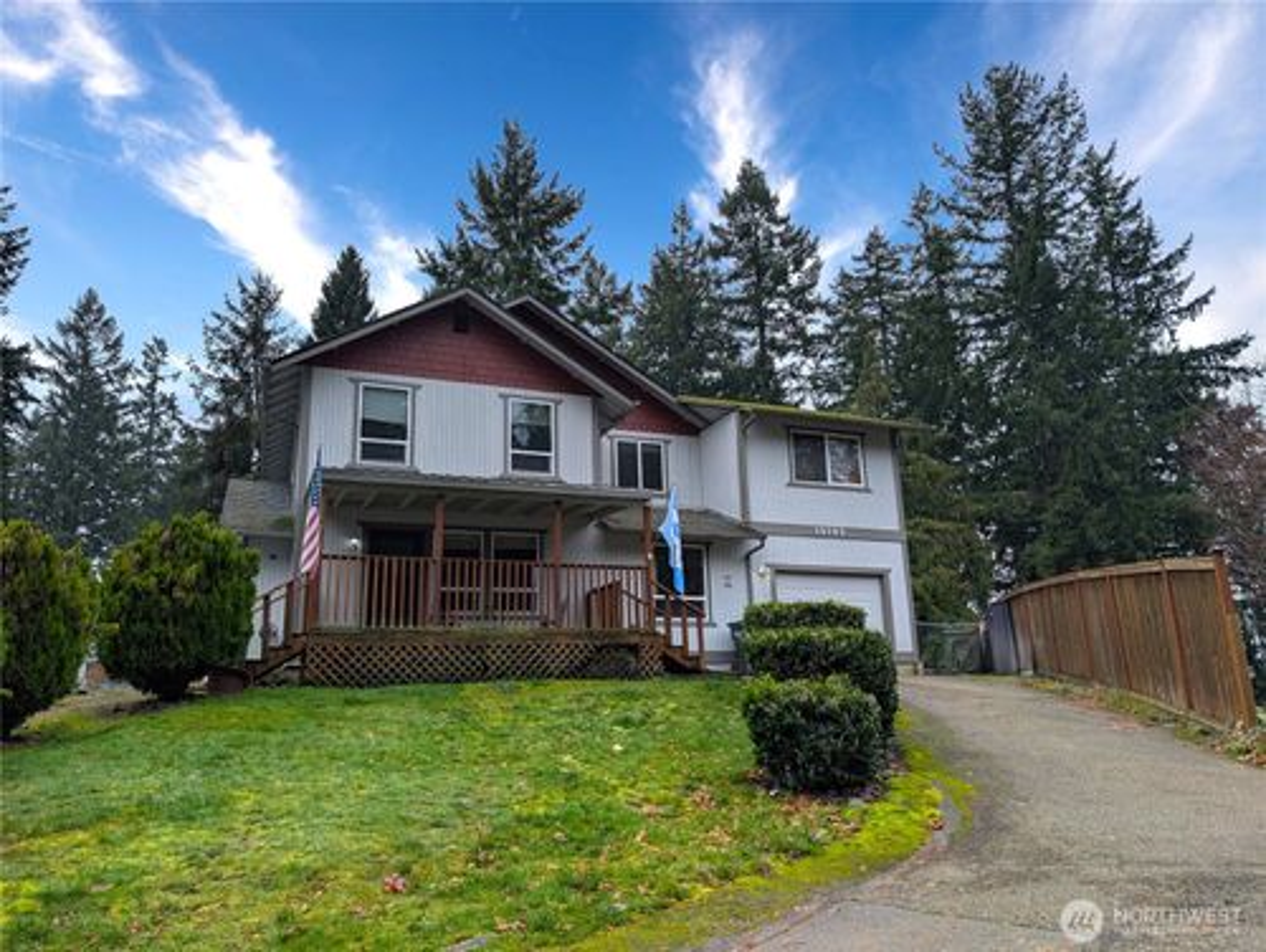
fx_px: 879
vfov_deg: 56.9
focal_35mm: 24
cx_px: 633
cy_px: 476
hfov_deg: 71.5
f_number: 1.68
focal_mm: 6.9
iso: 21
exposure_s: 1/388
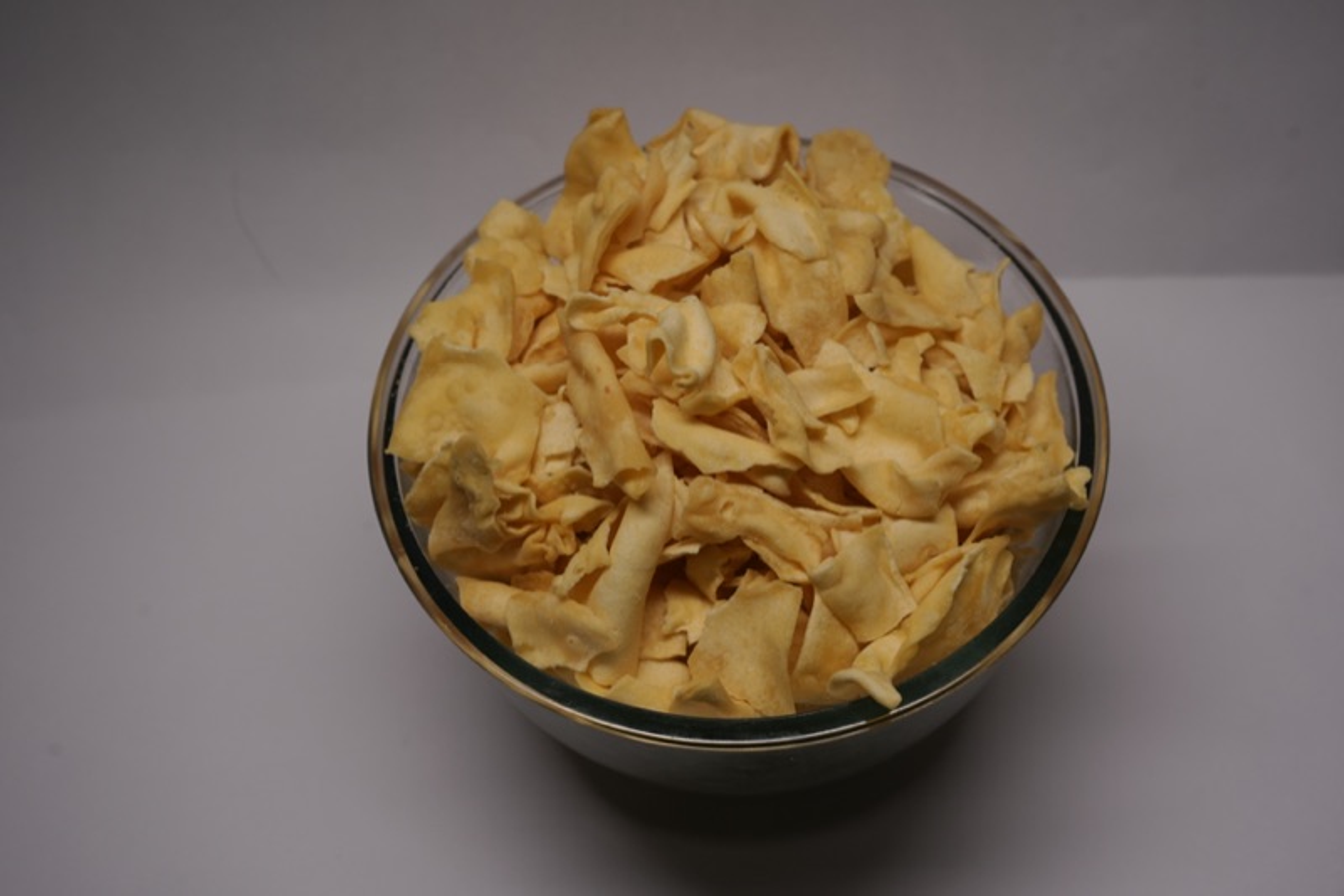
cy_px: 448
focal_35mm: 55
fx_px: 2053
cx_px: 672
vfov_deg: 24.6
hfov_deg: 36.3
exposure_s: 1/320
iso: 400
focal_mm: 55
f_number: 7.1
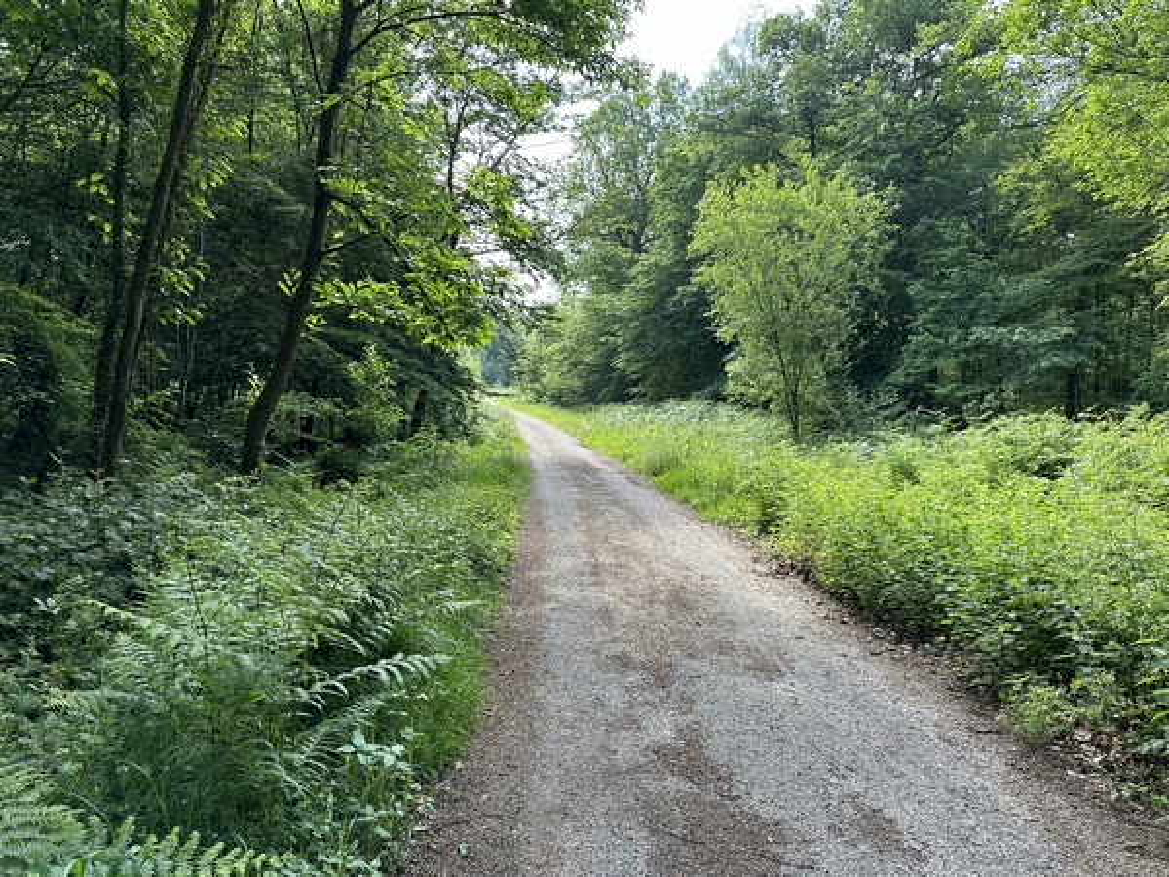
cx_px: 584
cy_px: 438
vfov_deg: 56.8
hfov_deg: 71.6
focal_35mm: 24
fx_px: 810
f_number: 1.78
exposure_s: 1/458
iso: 80
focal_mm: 6.86
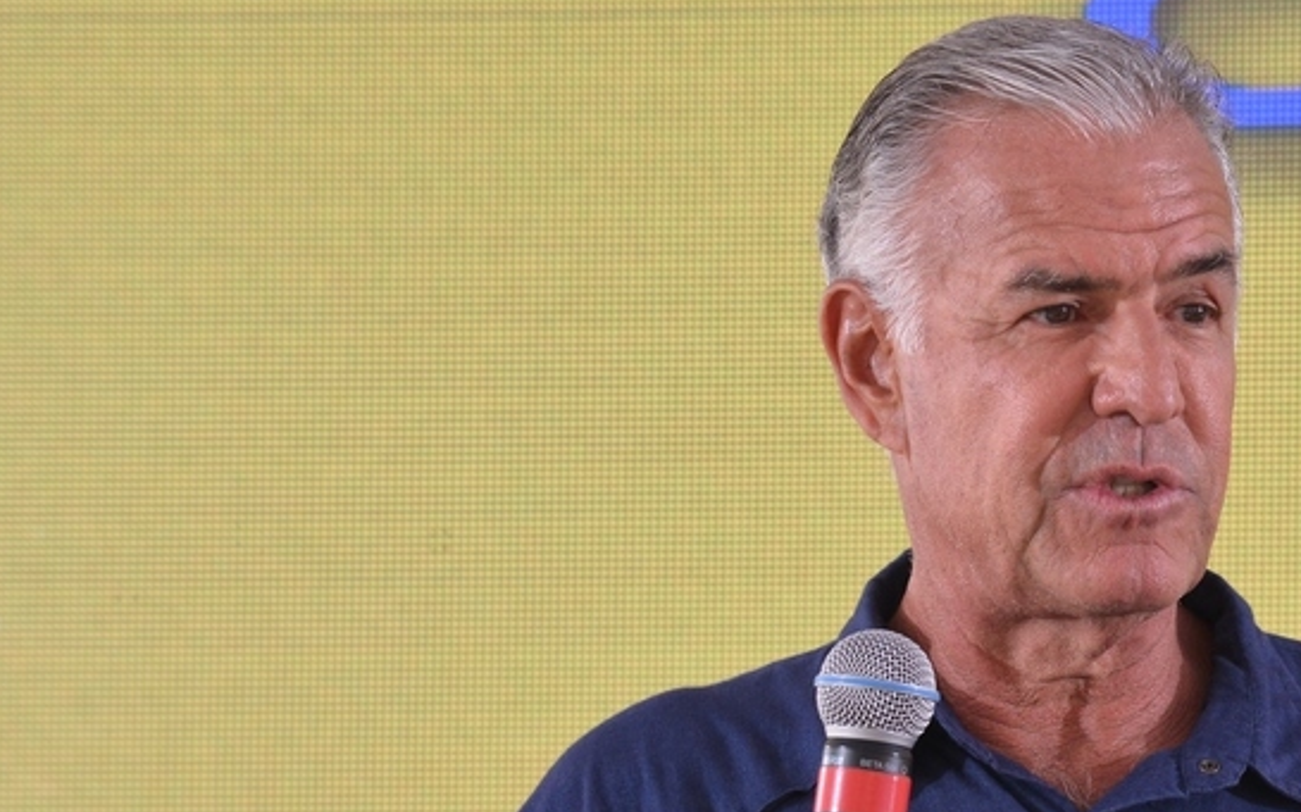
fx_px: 9536
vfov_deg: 4.9
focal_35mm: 269
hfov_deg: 7.8
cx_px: 1094
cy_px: 701
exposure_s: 1/160
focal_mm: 120
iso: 800
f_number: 6.3
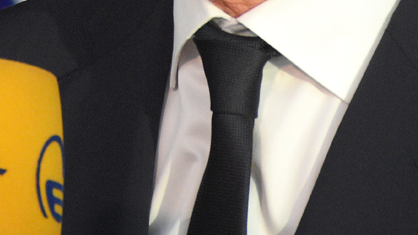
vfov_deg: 1.6
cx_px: 72
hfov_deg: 2.8
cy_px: -236
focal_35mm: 776
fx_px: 8603
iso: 1600
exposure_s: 1/800
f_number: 5.6
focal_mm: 116
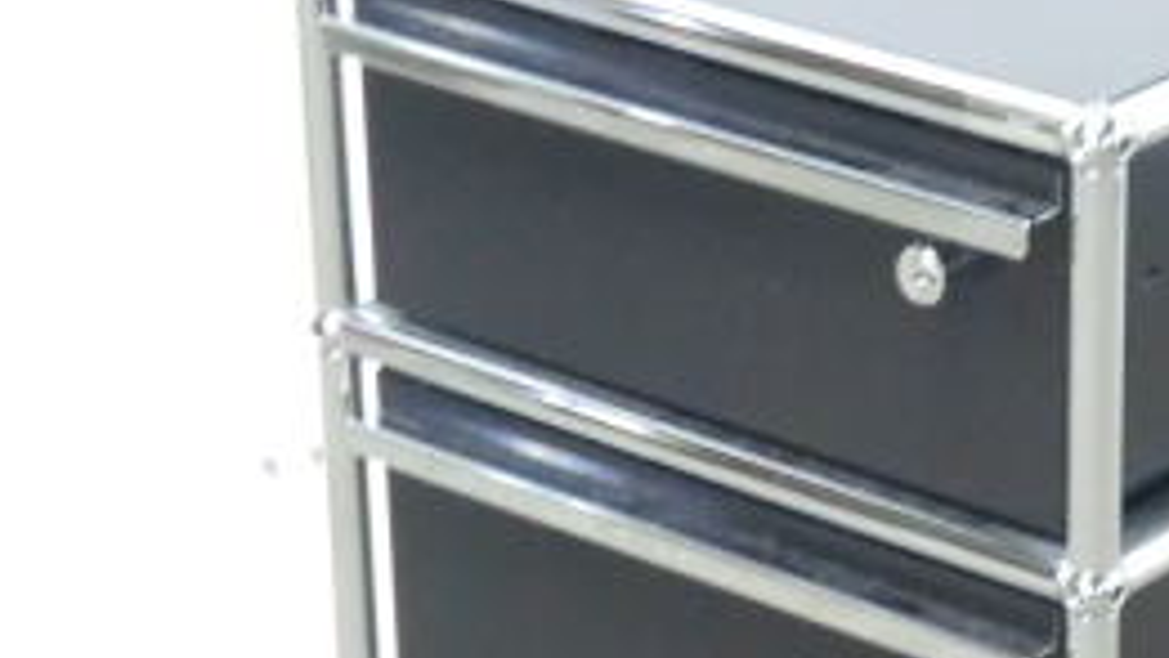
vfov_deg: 8.4
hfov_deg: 14.8
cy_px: 479
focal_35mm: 144
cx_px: 972
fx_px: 4465
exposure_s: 1/8
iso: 800
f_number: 4.5
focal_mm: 9.8
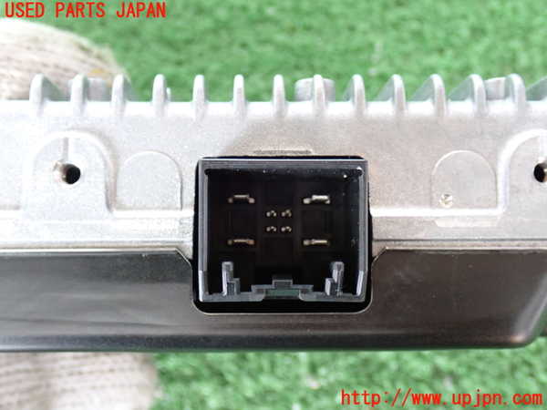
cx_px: 274
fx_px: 790
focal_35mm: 50
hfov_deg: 38.2
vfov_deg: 29.1
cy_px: 205
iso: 800
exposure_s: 1/25
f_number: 3.2
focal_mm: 9.01
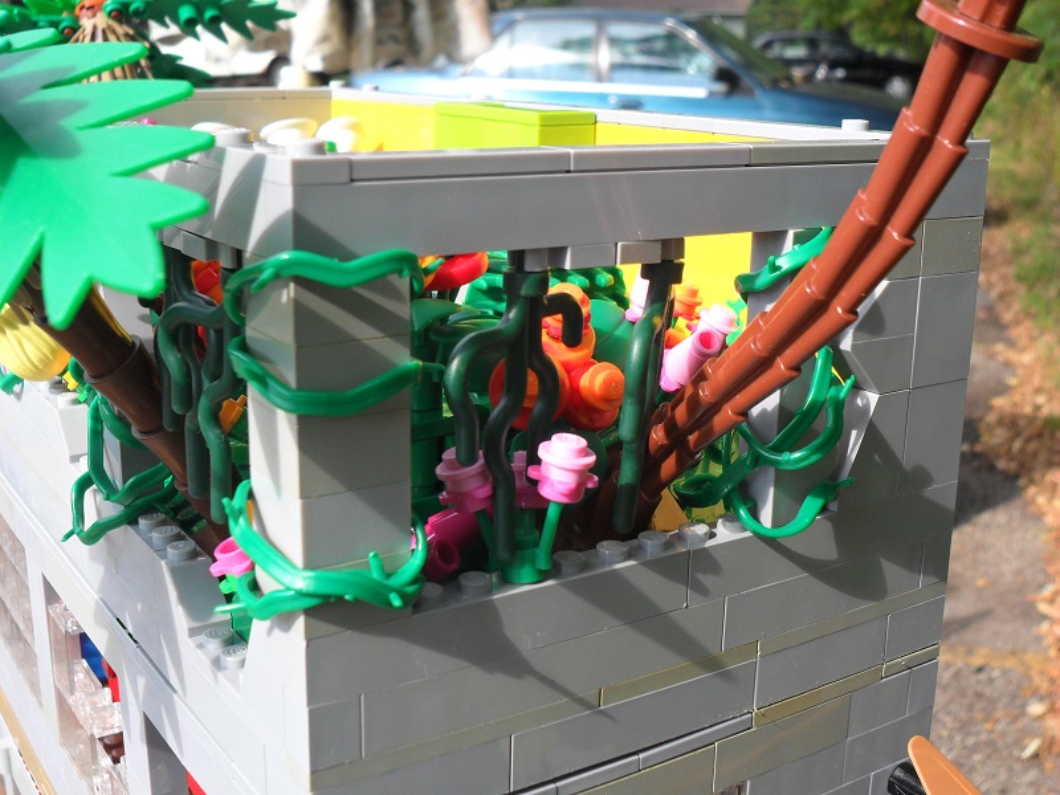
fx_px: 1347
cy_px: 398
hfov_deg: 42.9
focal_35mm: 44
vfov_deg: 32.9
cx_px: 530
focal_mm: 7.8
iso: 100
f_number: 4.5
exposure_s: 1/250
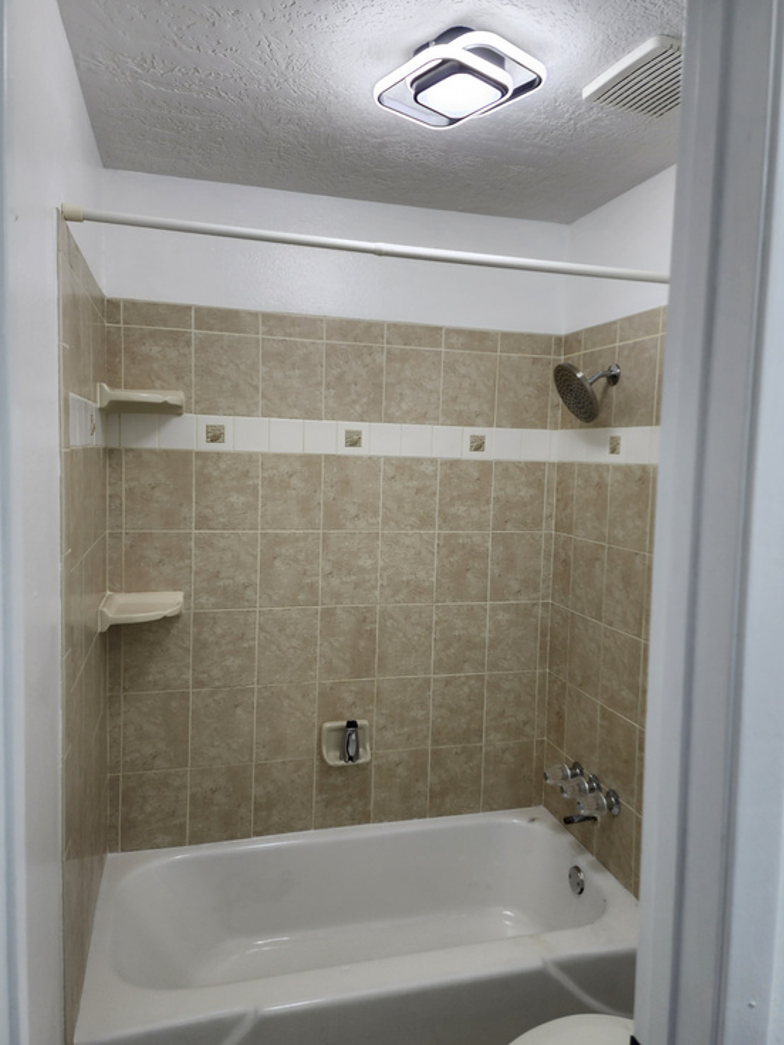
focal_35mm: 24
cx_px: 385
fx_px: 725
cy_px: 522
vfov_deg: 71.6
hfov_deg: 56.8
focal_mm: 6.4
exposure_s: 1/120
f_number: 1.8
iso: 64
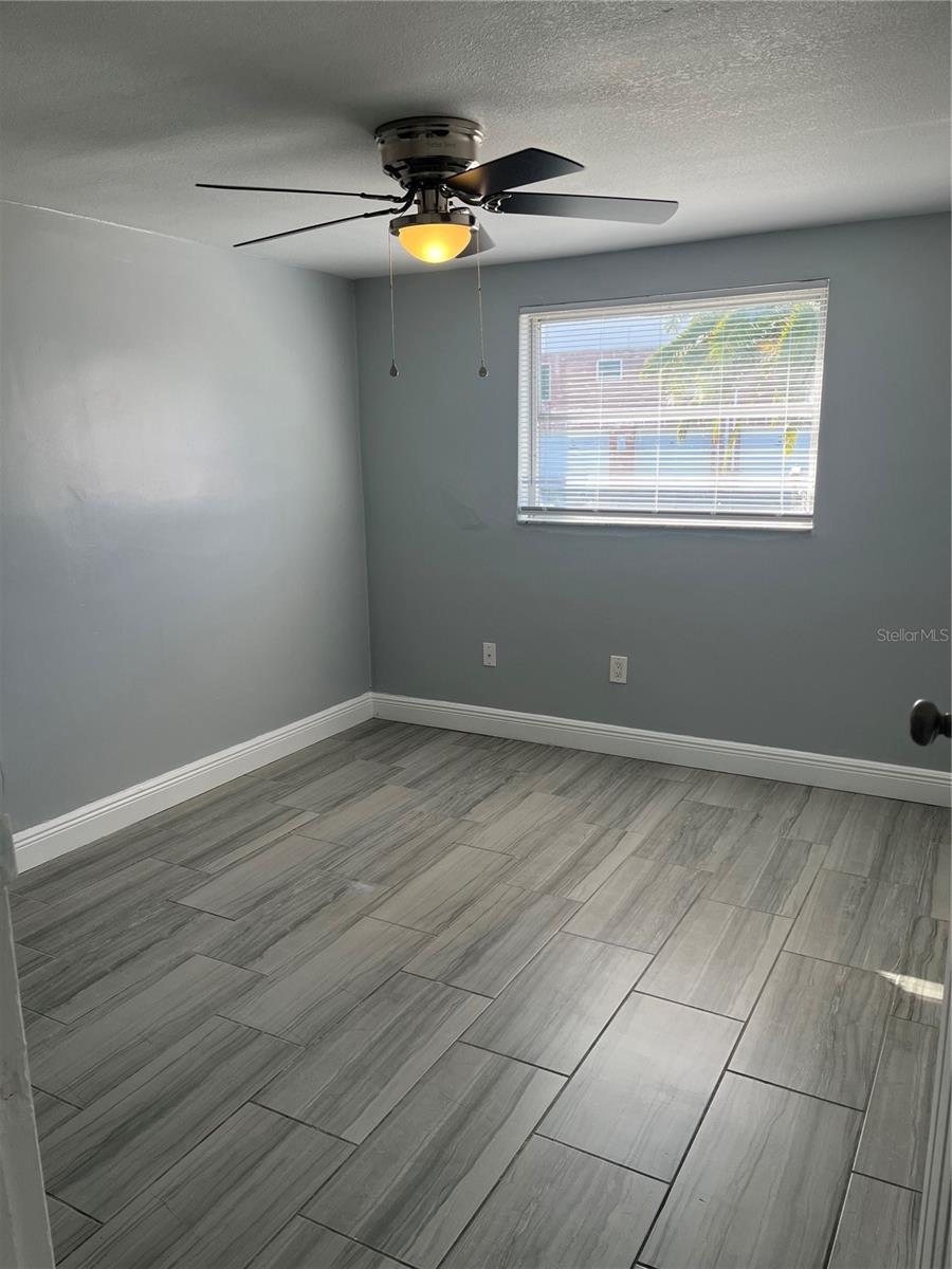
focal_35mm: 26
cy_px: 634
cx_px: 476
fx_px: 953
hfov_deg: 53.1
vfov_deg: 67.3
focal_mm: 5.1
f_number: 1.6
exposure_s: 1/232
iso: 50
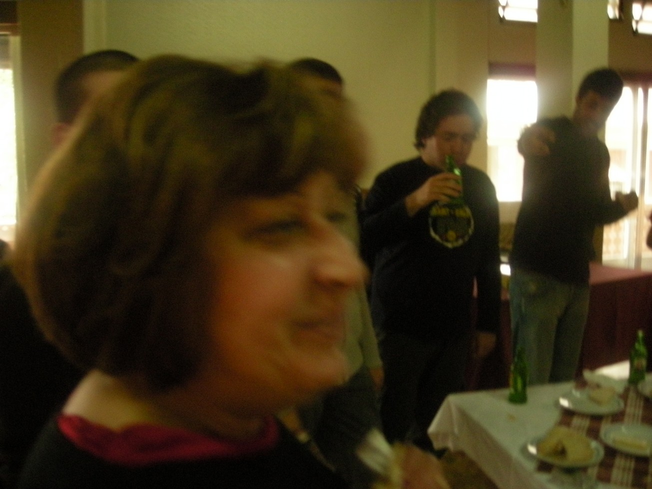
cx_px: 326
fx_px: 659
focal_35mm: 35
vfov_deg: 40.7
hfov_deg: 52.6
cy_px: 244
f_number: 2.8
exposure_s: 1/30
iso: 400
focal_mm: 5.7
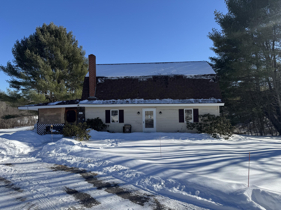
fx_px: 195
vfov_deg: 56.8
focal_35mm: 24
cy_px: 105
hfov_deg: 71.6
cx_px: 140
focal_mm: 6.76
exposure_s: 1/5348
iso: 80
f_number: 1.78
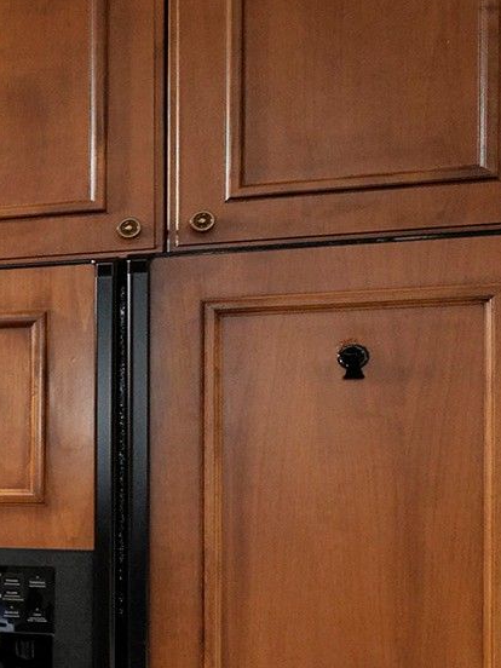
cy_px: 557
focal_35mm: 80
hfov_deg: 11.1
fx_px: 1544
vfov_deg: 24.0
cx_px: -1023
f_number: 7.1
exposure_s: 1/200
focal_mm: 17
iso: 800
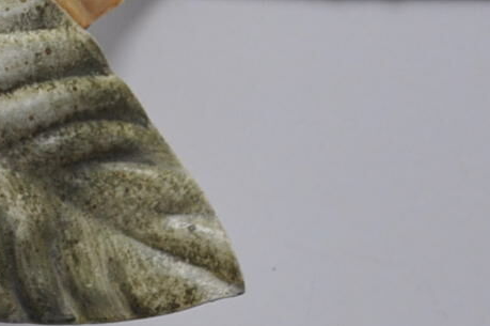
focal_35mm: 336
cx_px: -423
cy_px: 7
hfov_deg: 6.0
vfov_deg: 4.1
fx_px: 4568
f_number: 4.8
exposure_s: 1/60
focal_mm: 48
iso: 450
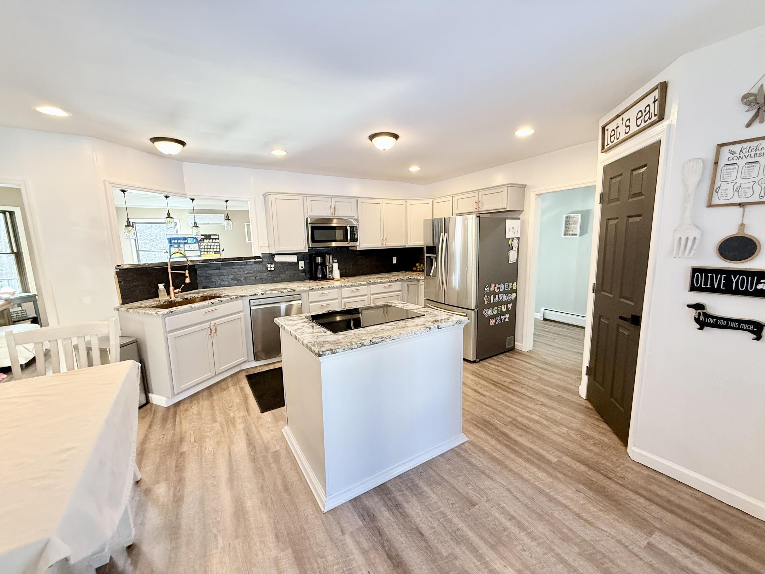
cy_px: 287
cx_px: 382
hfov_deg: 102.1
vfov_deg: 85.7
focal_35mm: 14
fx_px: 309
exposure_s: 1/60
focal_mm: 2.22
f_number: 2.2
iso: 200
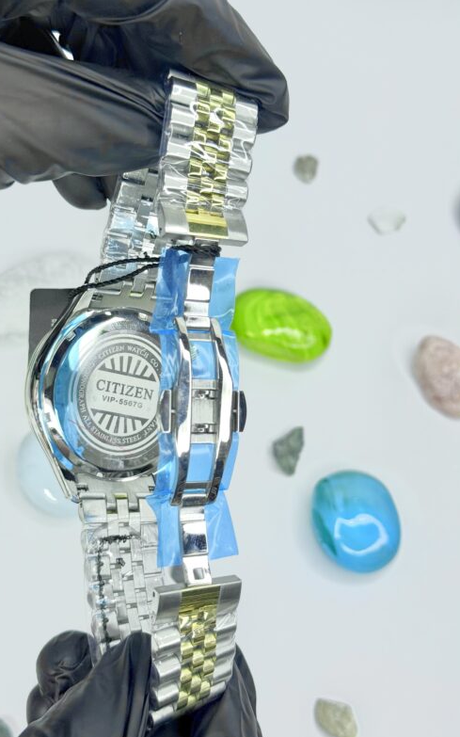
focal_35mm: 52
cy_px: 375
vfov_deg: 38.9
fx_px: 1044
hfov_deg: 24.8
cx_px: 182
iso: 64
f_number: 1.78
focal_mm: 6.76
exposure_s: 1/278
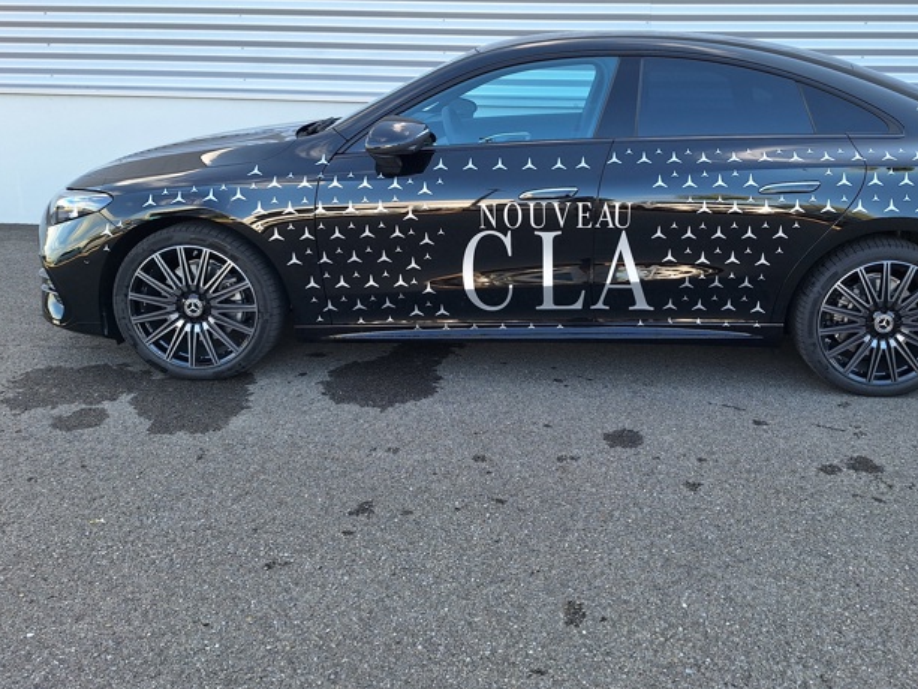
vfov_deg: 46.3
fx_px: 796
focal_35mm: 30
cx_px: 557
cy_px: 250
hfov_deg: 59.4
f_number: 1.8
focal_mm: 5.54
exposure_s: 1/249
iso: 40
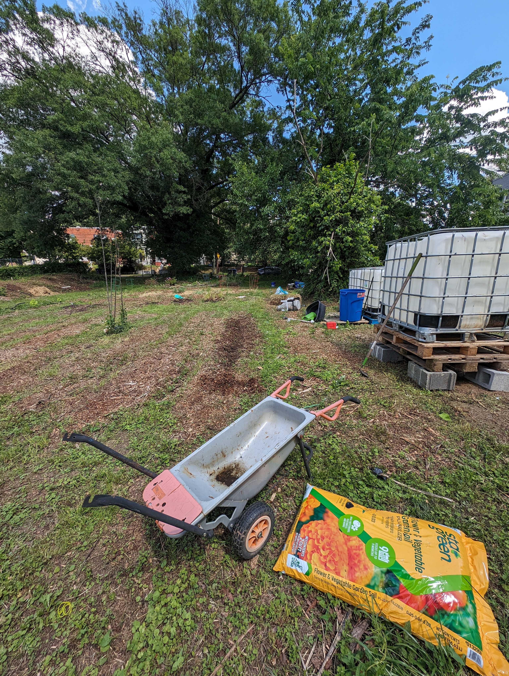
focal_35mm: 12
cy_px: 338
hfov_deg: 94.6
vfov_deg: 110.5
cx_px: 254
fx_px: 235
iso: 39
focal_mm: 2.23
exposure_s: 1/964
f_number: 1.95
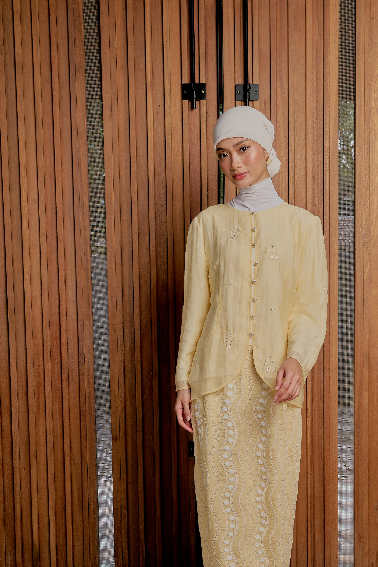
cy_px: 341
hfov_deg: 28.0
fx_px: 756
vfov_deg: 40.9
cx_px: 224
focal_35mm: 48
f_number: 8
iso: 125
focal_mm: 35
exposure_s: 1/125
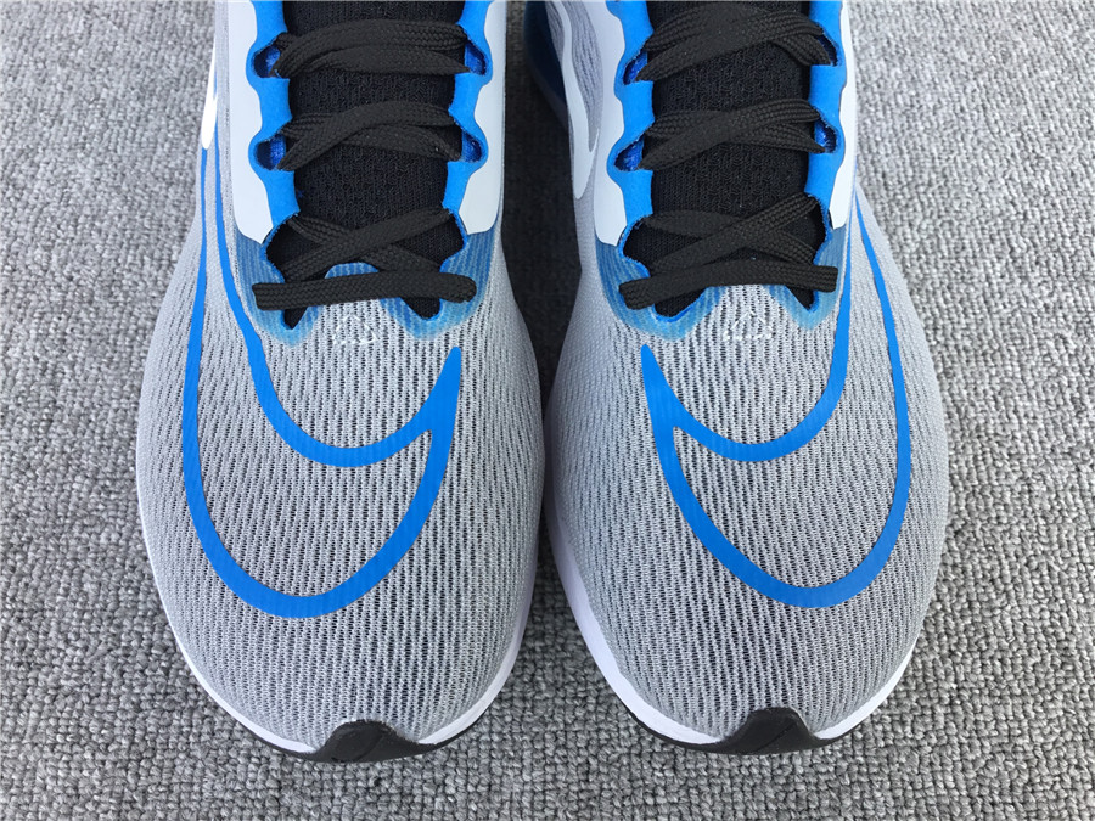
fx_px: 981
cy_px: 410
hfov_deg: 58.4
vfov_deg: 45.4
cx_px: 548
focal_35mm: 31
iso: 32
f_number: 2.4
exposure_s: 1/100
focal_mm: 3.3
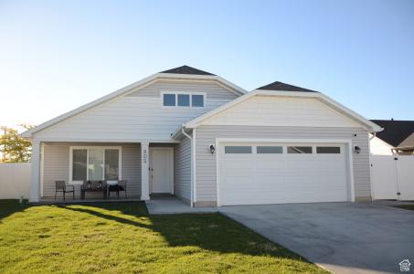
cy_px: 137
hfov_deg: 62.0
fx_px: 344
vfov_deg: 43.4
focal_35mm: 30
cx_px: 207
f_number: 3.5
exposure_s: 1/400
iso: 100
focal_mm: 20
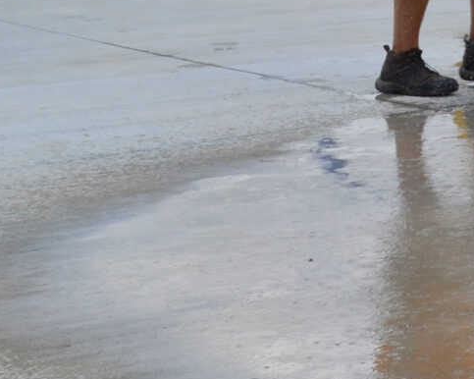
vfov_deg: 7.8
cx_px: 1237
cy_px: -261
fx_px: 2720
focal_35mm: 194
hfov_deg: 8.8
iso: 100
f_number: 8
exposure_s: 1/250
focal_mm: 26
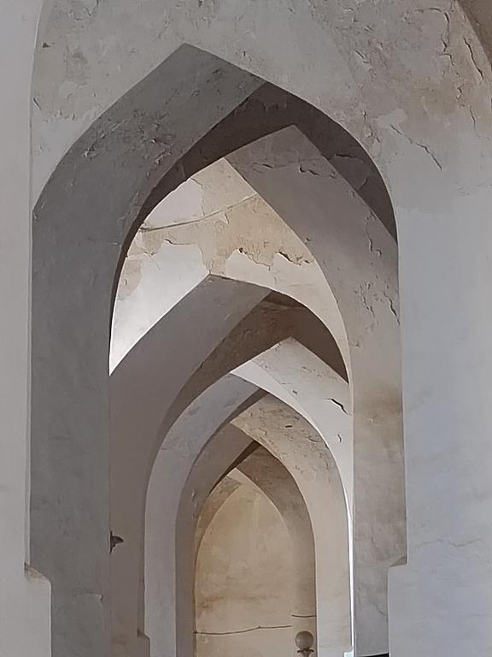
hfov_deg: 12.3
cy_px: 328
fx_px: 2274
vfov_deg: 16.4
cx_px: 246
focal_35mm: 120
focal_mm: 5.52
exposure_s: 1/100
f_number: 1.9
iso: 1397
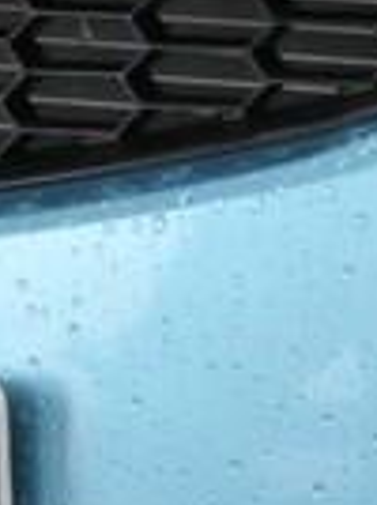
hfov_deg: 3.4
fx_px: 6214
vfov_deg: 4.6
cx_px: 765
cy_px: 584
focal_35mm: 427
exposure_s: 1/125
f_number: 4.5
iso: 800
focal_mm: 31
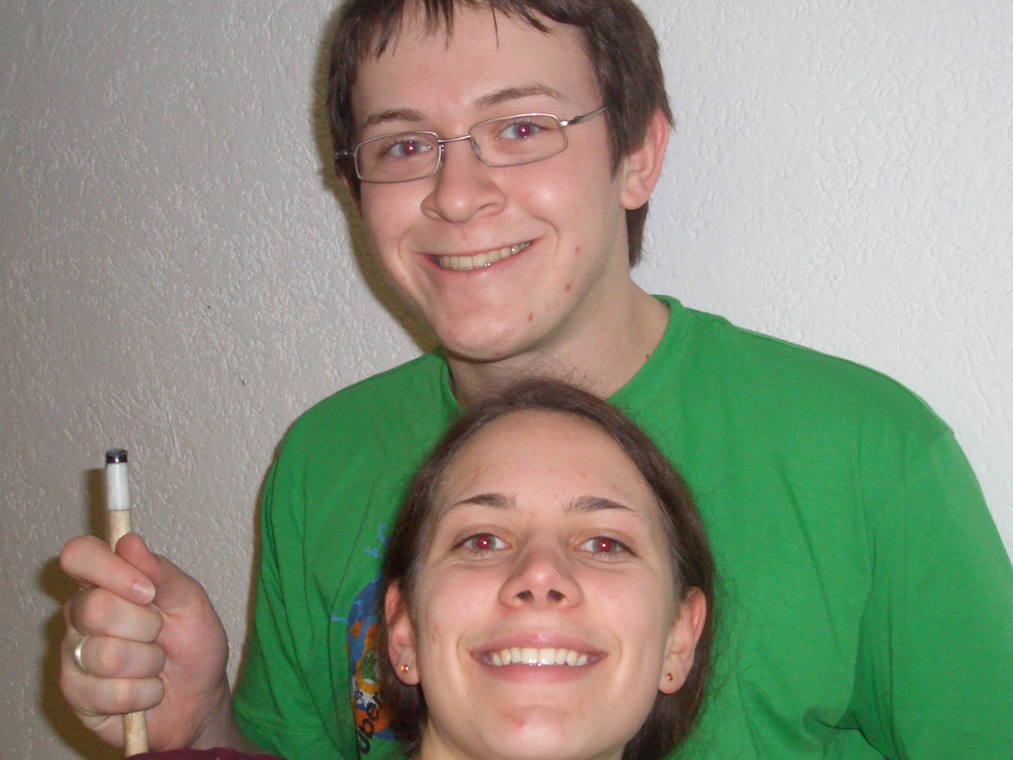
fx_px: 1405
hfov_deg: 39.6
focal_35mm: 48
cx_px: 560
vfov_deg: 30.3
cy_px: 403
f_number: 4
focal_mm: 4.8
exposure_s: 1/40
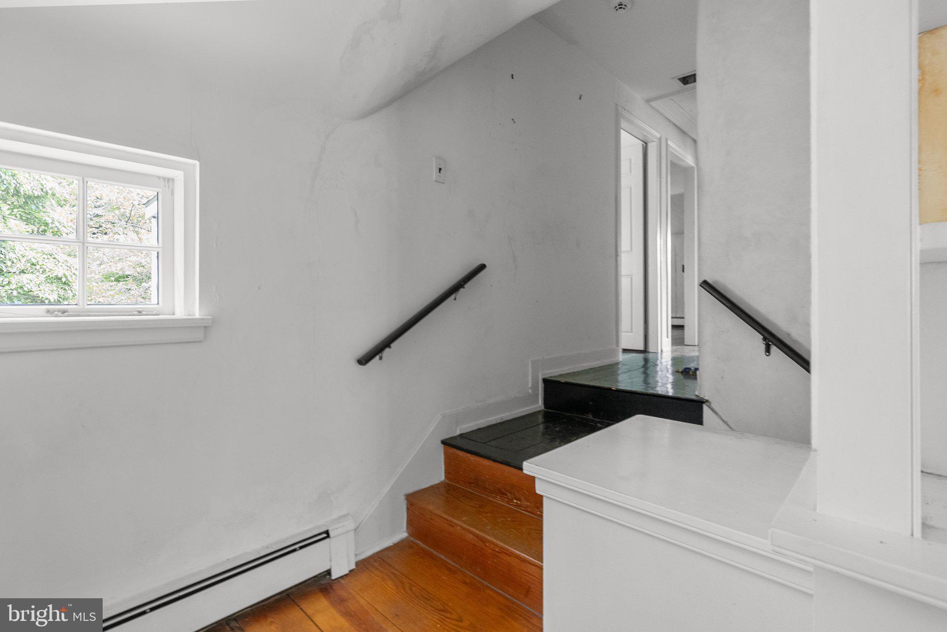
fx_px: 421
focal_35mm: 16
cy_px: 316
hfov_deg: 96.7
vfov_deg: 73.8
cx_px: 474
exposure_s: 1/4
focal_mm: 16
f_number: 8
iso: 2000
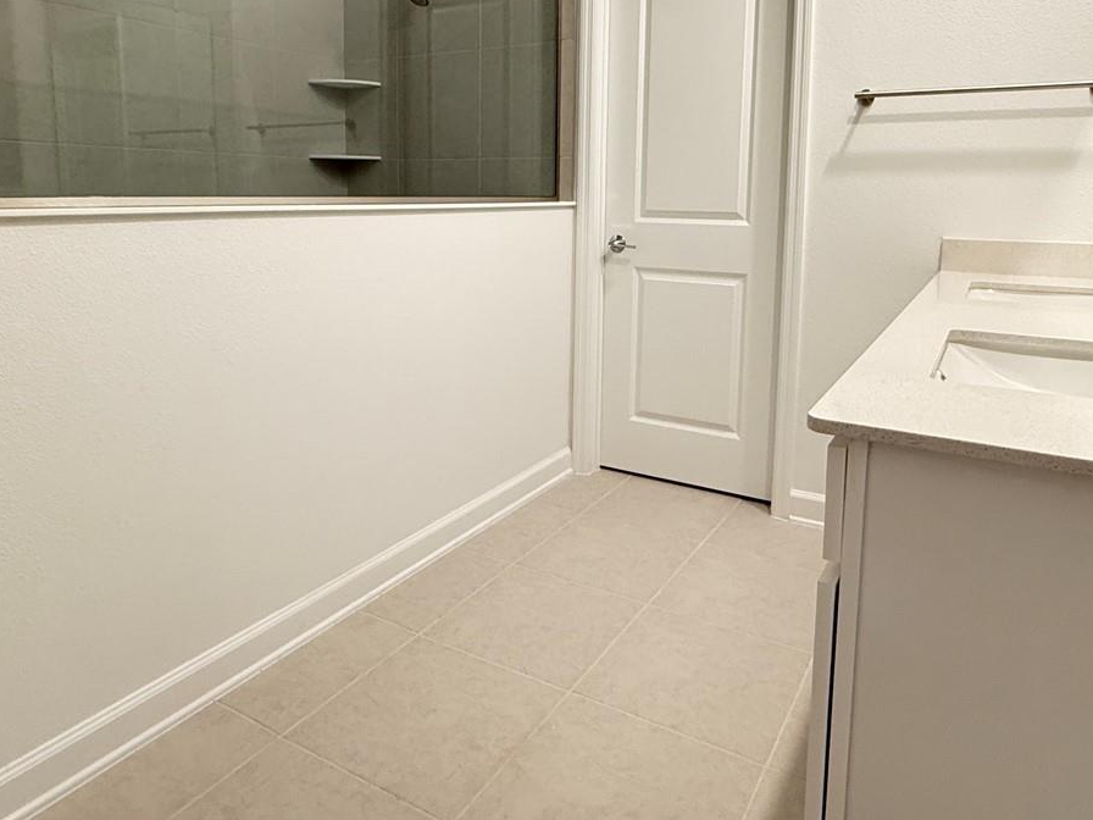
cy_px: 284
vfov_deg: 54.0
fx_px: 789
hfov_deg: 69.4
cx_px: 543
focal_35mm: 25
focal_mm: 2.22
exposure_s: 1/60
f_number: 2.2
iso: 320
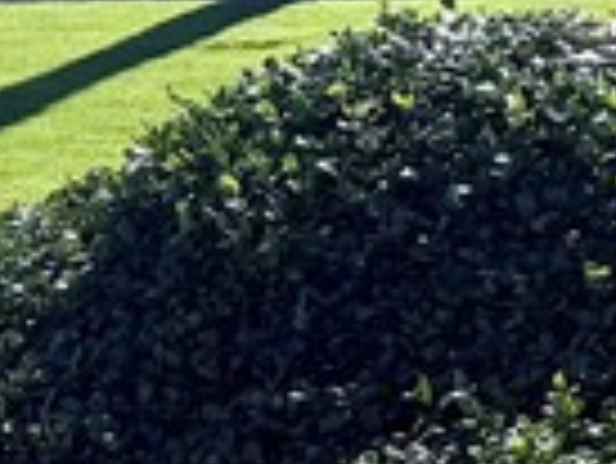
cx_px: 1736
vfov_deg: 8.2
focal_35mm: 179
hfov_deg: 9.2
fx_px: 3188
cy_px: -77
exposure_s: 1/6711
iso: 80
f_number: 1.78
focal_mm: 6.76
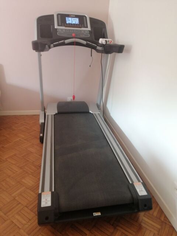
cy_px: 118
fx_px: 177
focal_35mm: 26
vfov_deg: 67.3
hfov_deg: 53.1
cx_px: 88
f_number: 1.8
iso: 320
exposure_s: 1/25
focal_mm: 3.96
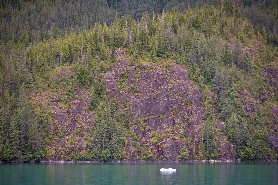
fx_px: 633
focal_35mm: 82
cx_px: 139
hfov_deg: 24.8
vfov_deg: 16.7
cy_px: 92
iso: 220
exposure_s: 1/200
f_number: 4.5
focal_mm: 82
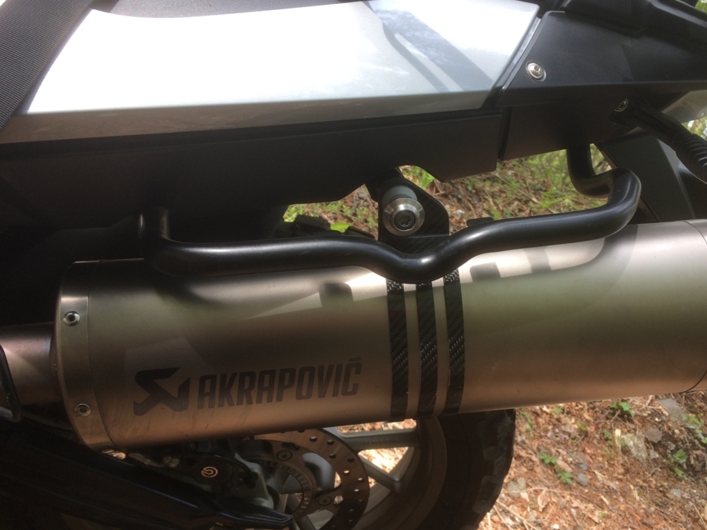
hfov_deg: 55.2
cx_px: 400
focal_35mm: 33
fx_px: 674
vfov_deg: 42.9
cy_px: 273
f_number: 2.2
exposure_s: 1/131
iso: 32
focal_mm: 4.15
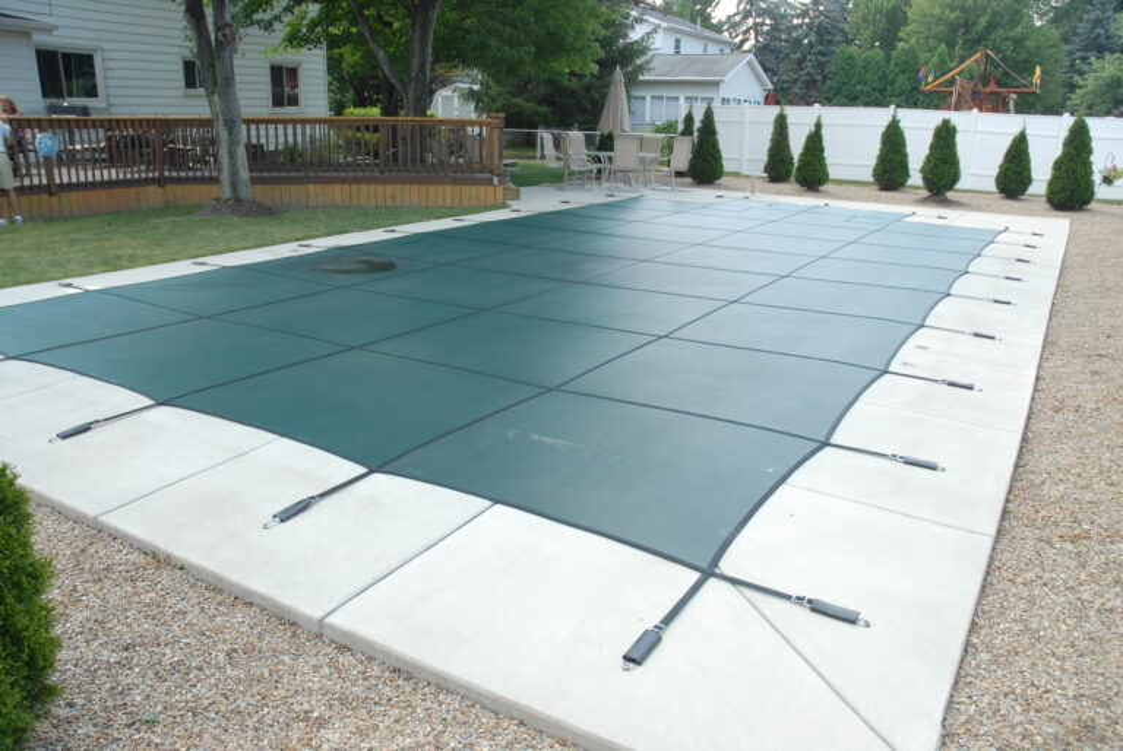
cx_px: 562
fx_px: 843
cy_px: 376
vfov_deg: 48.0
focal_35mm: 27
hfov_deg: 67.3
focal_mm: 18
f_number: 5.6
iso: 200
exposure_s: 1/90
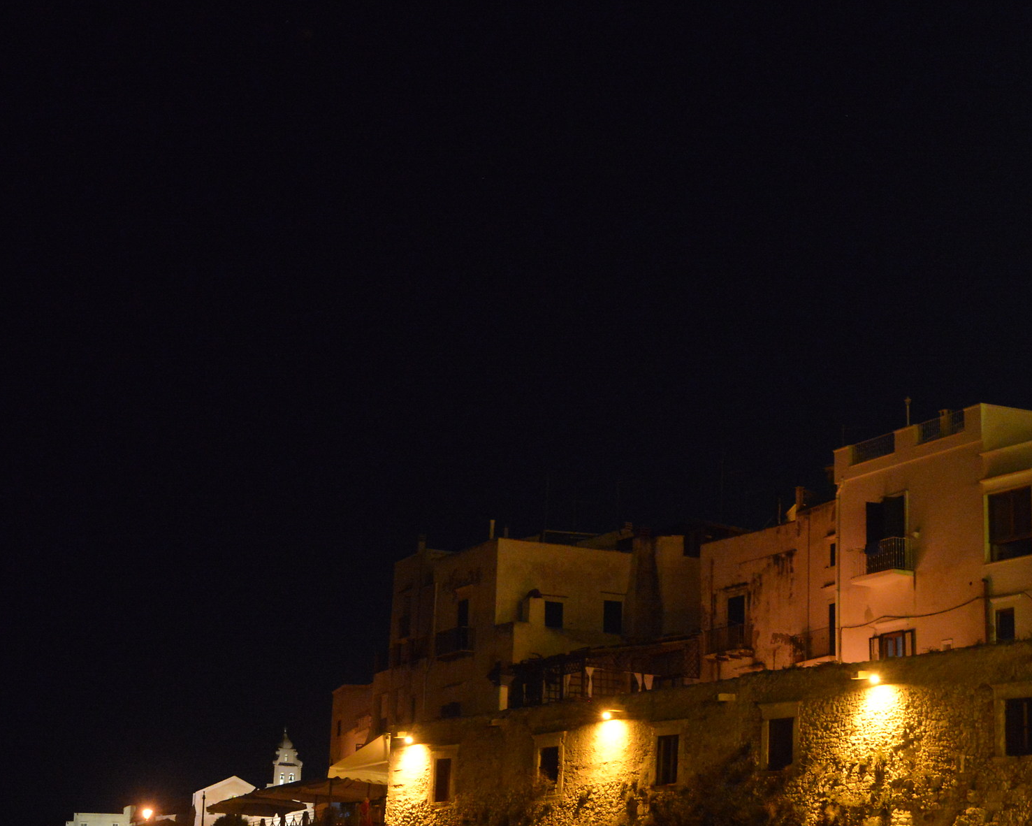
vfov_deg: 24.9
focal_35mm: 61
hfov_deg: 30.7
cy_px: 493
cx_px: 699
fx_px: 1863
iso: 6400
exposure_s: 1/10
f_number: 7.1
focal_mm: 40
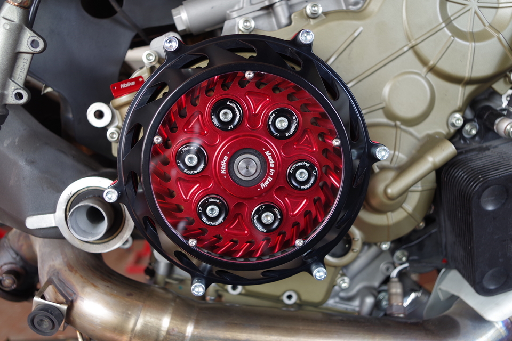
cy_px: 170
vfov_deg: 42.3
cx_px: 256
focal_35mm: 31
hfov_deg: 60.3
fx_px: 441
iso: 100
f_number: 4
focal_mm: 21.25
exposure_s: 1/10
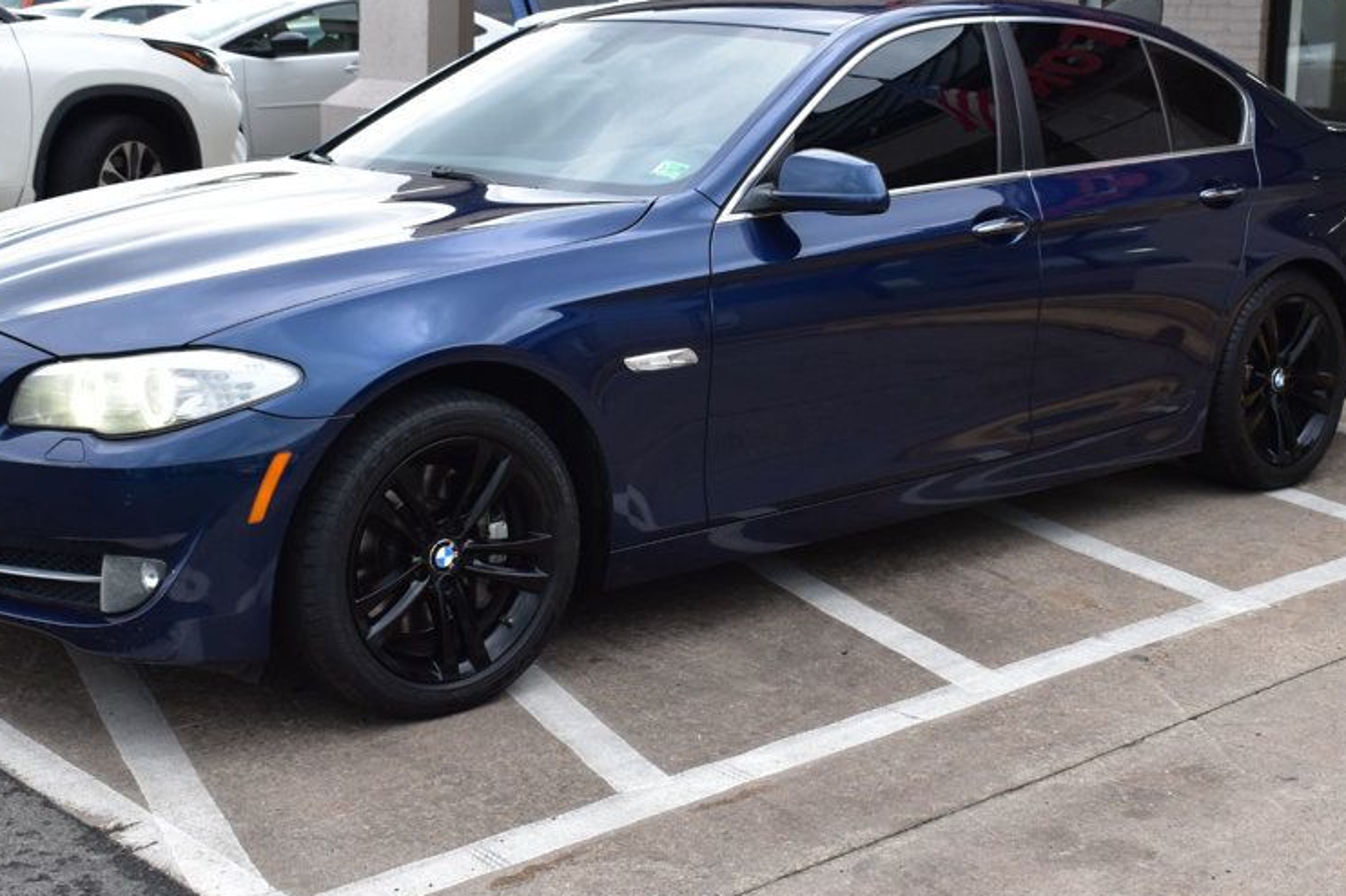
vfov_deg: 23.3
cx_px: 731
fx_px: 2167
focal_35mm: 58
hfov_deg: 34.5
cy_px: 346
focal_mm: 28
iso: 400
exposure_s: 1/60
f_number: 8
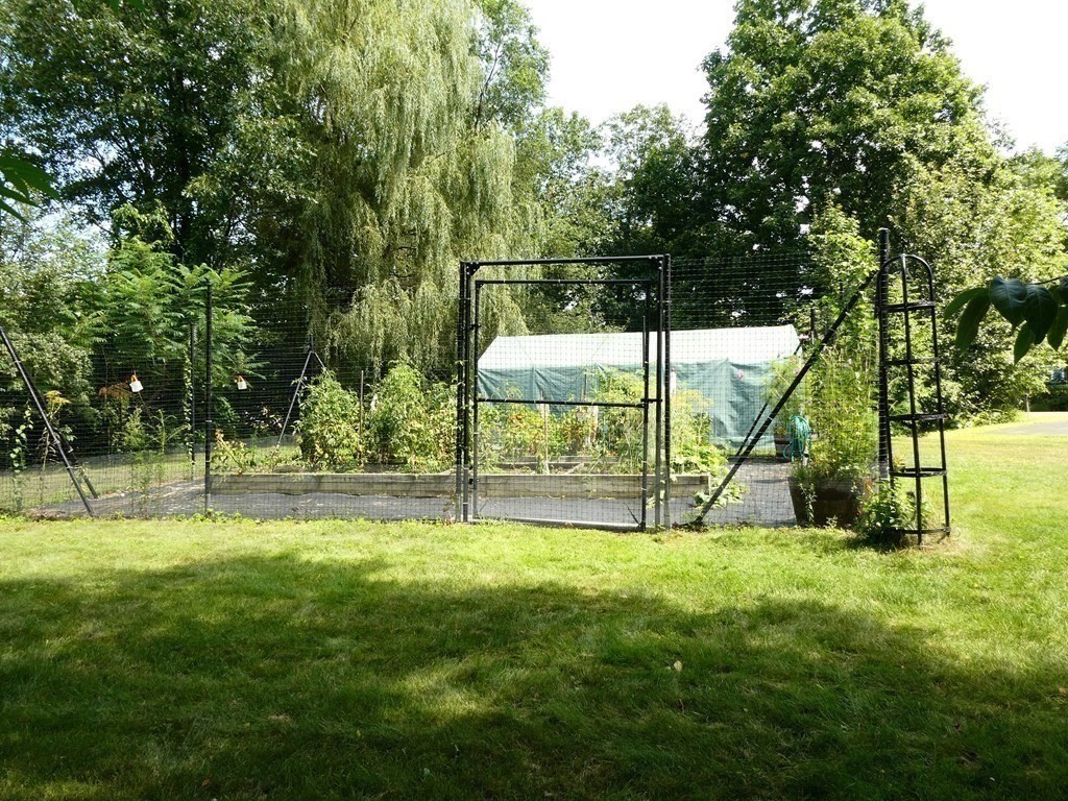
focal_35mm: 24
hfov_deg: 71.6
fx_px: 740
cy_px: 400
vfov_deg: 56.8
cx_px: 534
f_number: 4.5
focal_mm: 4.3
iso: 80
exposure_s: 1/100
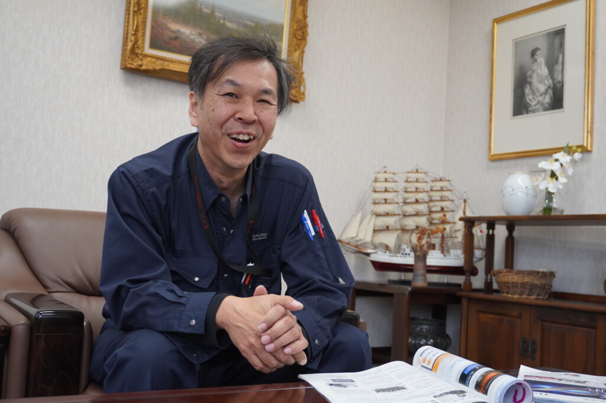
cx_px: 303
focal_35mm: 39
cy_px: 202
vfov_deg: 34.2
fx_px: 656
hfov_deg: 49.6
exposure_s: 1/160
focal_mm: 26
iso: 1600
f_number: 4.5
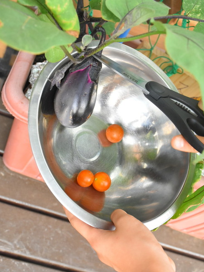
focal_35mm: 53
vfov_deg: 36.2
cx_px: 102
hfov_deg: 27.6
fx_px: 416
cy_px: 133
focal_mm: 32
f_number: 6.3
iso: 1600
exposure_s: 1/160
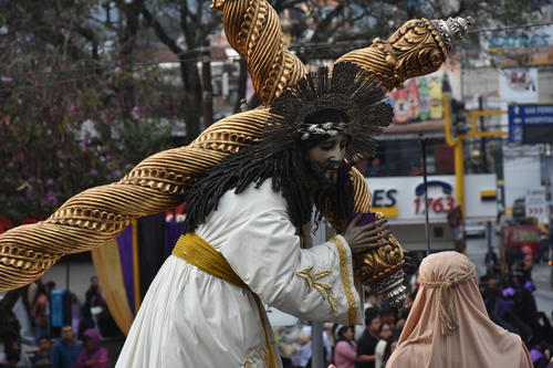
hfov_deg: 13.0
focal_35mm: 158
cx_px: 276
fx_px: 2418
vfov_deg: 8.7
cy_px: 184
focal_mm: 105
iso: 800
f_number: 7.1
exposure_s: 1/200
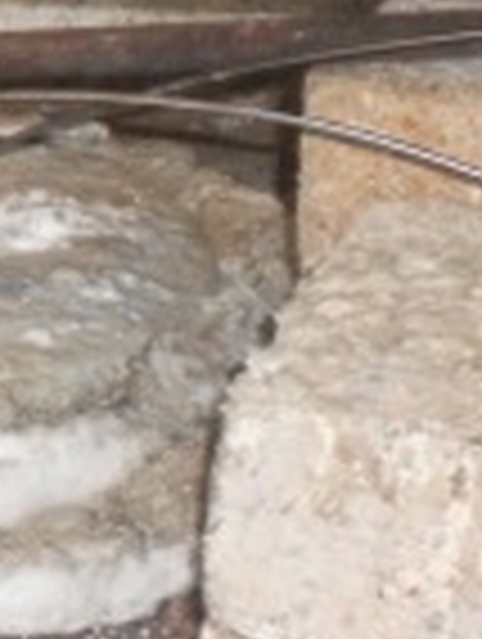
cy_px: 45
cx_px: -477
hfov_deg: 4.5
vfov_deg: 6.1
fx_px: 6016
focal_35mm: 325
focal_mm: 18.9
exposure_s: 1/60
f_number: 5.8
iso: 400
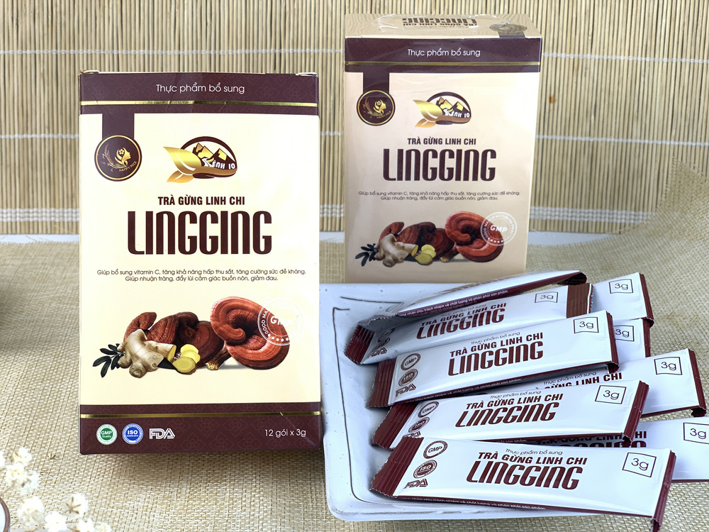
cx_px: 354
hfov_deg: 36.8
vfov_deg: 28.0
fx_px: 1065
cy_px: 266
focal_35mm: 52
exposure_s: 1/122
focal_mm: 6
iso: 40
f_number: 2.4
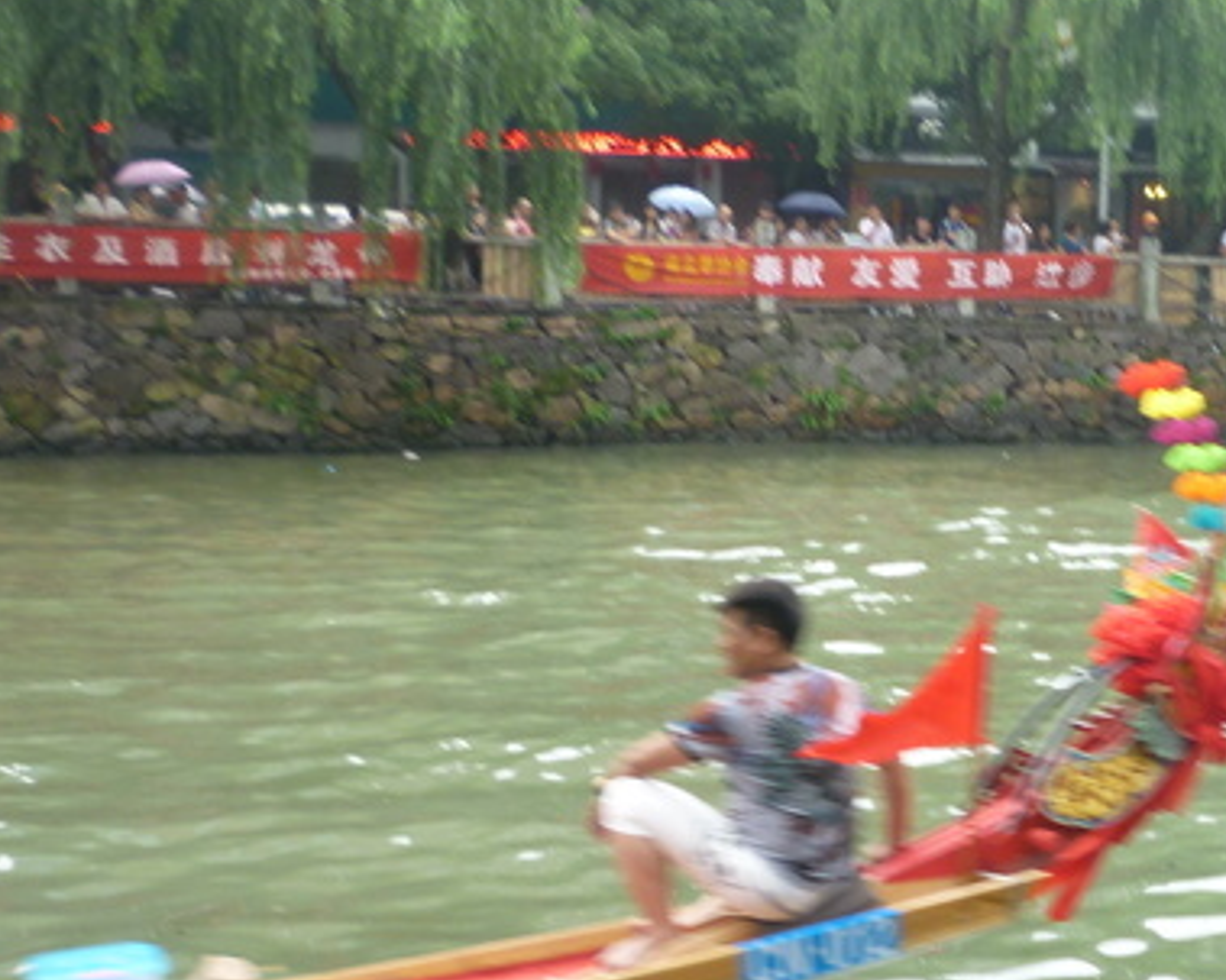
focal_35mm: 58
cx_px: 1097
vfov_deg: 26.0
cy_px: 684
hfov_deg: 31.0
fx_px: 2104
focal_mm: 5.3
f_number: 3.3
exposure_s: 1/50
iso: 80
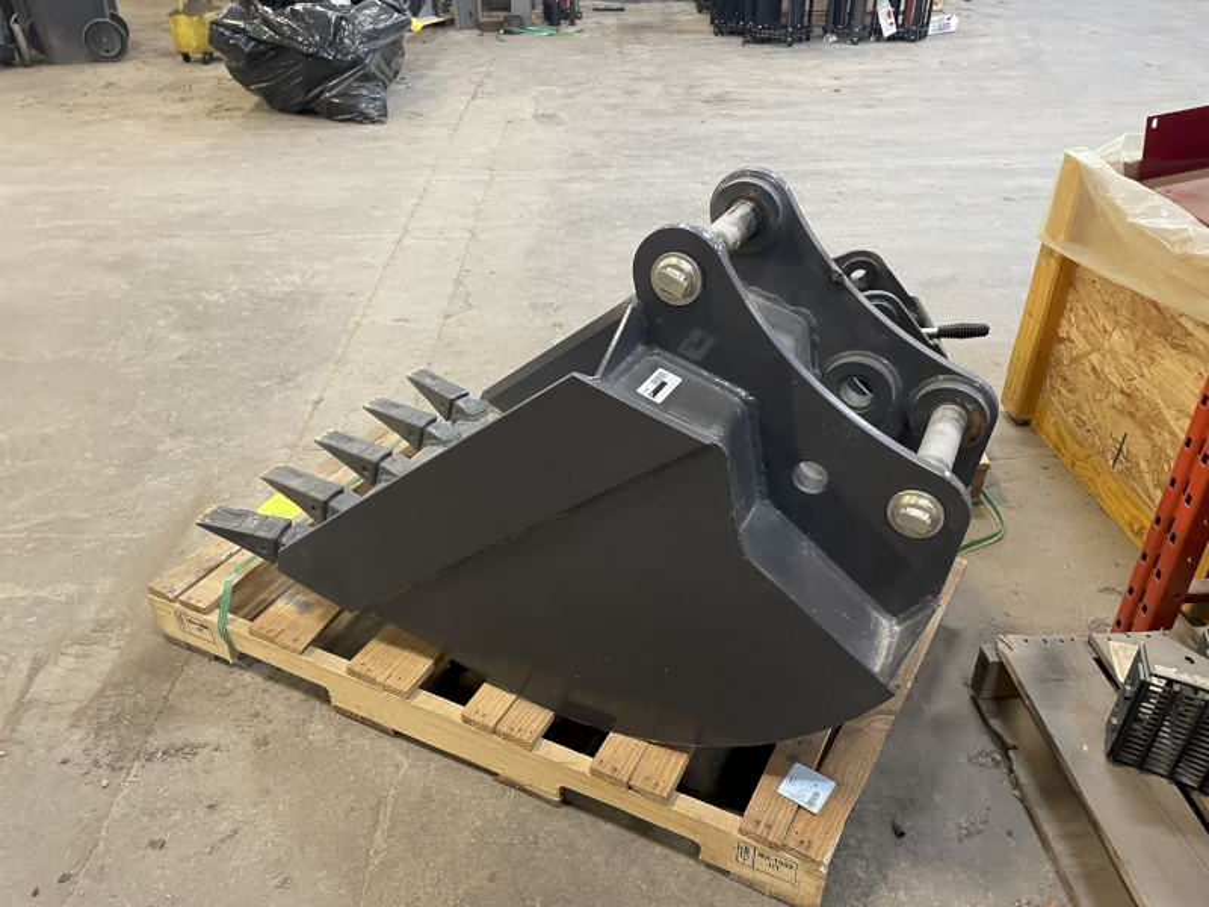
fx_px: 908
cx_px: 604
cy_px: 454
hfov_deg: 67.3
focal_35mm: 26
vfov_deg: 53.1
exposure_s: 1/60
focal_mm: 4.2
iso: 250
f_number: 1.6
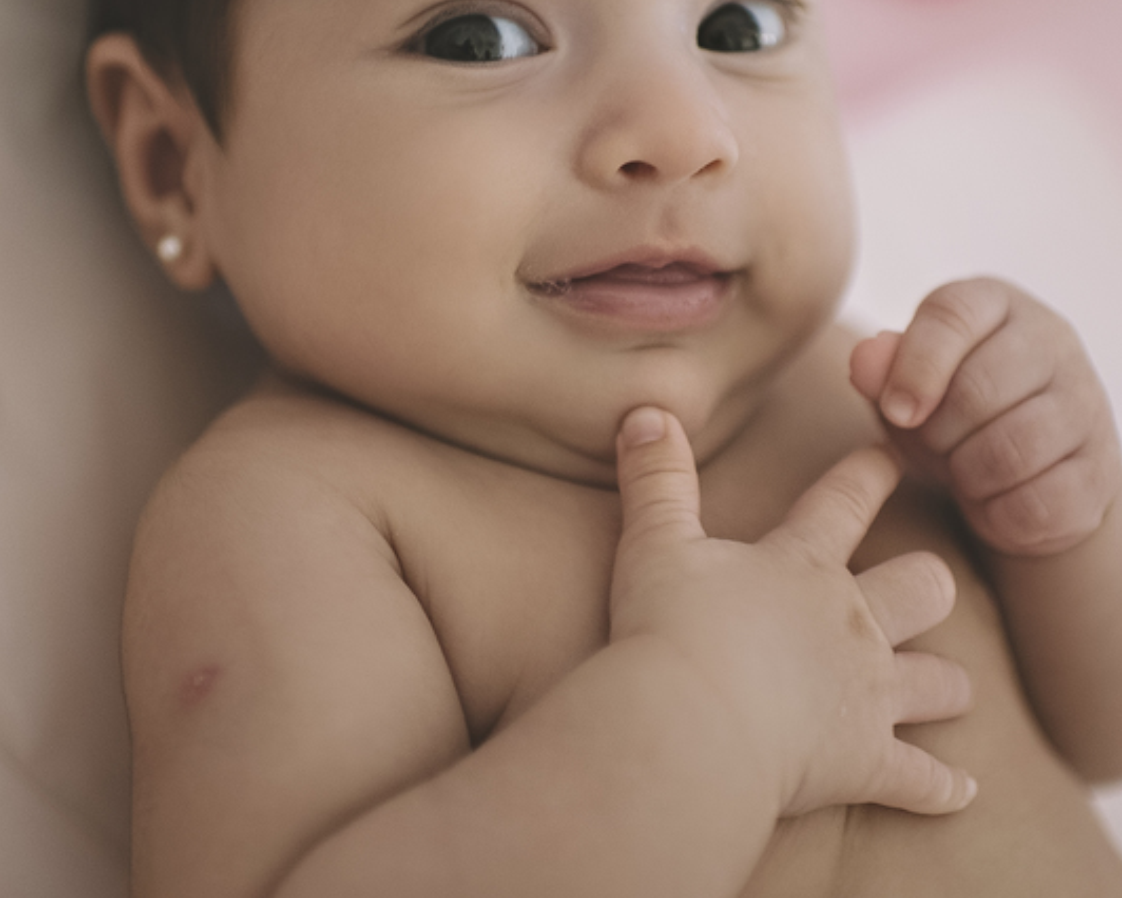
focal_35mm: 74
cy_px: 272
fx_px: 2458
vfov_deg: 20.6
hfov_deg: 25.7
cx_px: 555
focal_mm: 35
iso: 320
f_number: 1.4
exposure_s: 1/60
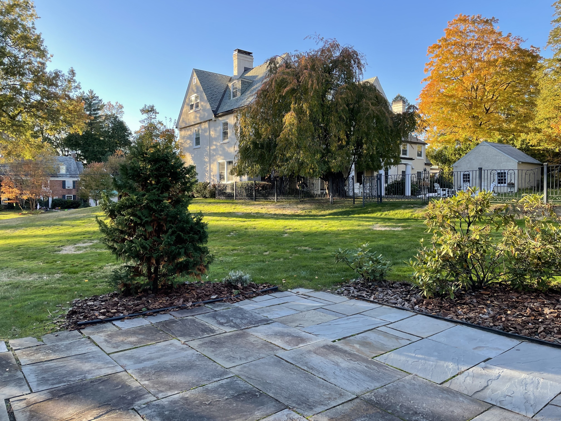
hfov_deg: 67.3
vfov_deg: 53.1
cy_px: 210
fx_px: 421
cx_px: 280
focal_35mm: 26
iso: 32
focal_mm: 4.2
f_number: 1.6
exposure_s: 1/288
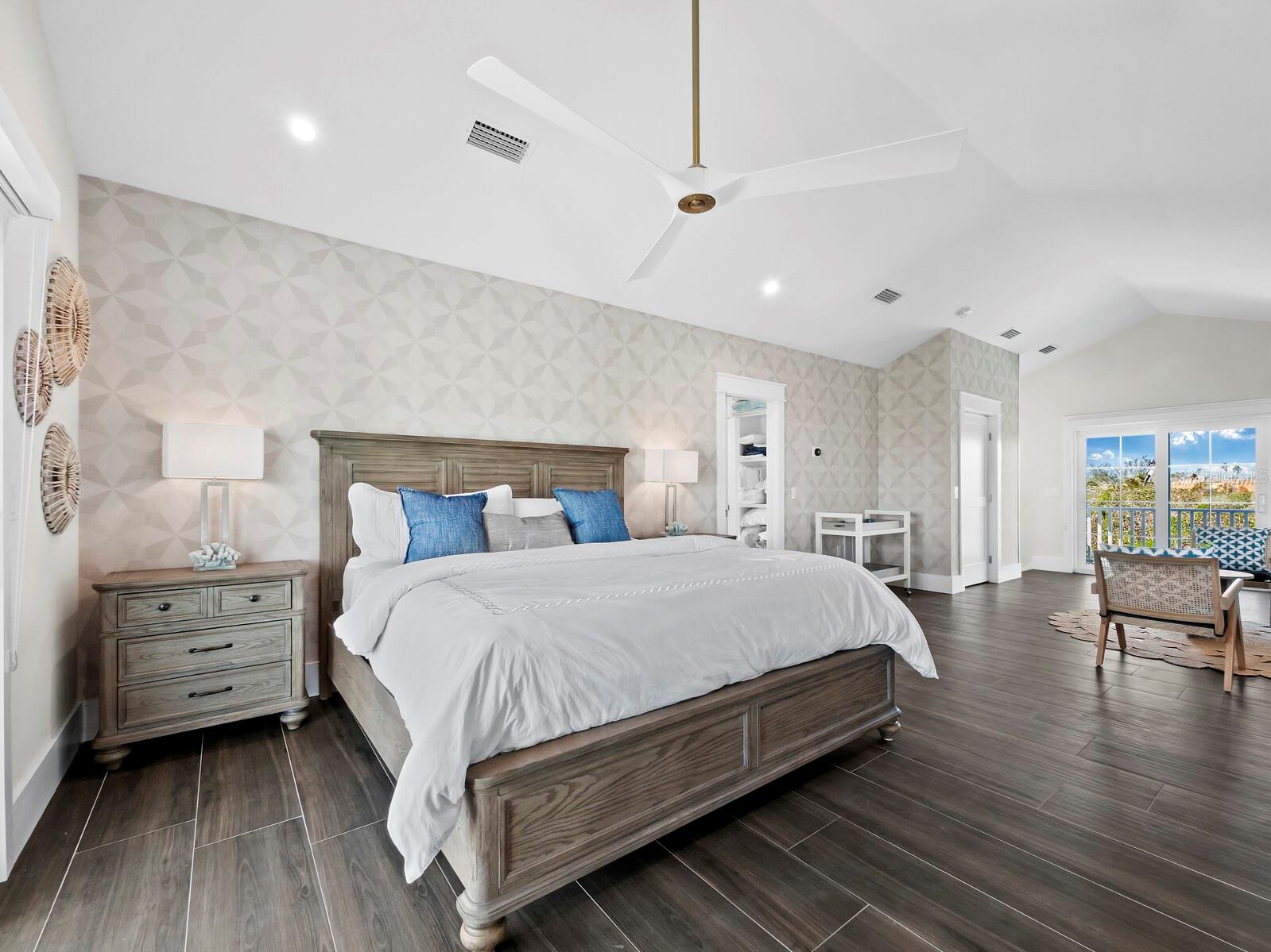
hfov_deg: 102.1
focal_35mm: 14
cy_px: 476
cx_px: 636
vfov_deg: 85.7
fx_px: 514
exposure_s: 1/2.5
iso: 400
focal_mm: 7
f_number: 11
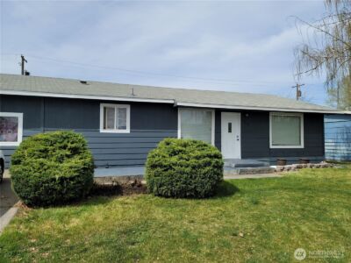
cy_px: 132
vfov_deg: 54.9
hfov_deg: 69.4
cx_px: 176
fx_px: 253
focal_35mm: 25
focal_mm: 7
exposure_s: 1/1258
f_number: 1.8
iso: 20
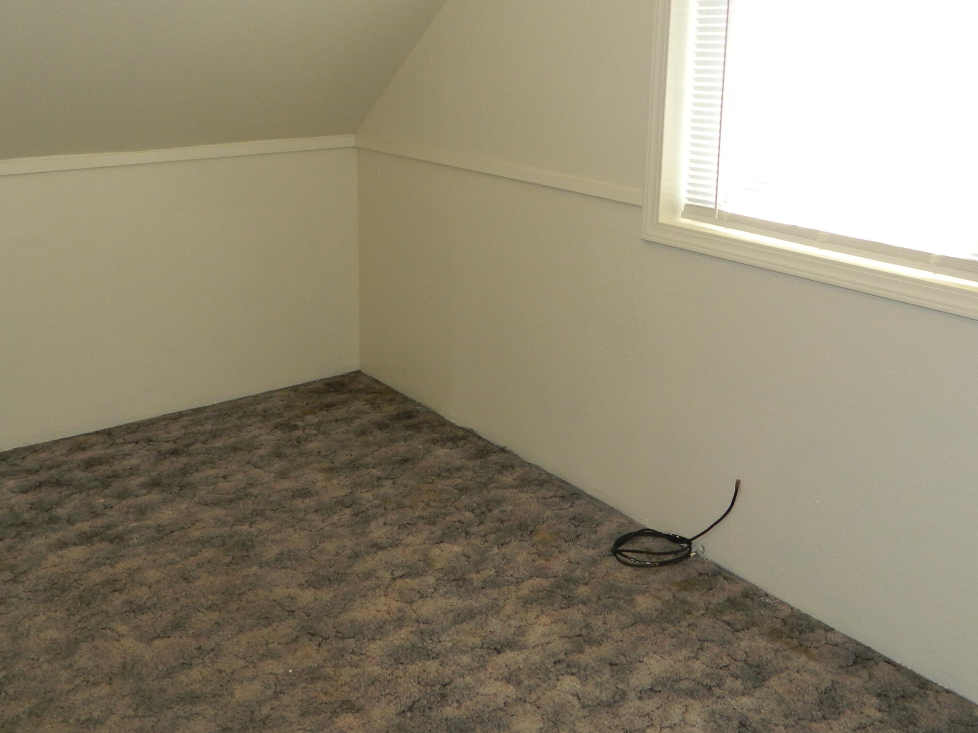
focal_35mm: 37
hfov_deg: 50.1
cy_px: 260
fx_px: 1045
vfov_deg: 38.3
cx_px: 455
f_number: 3.1
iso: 80
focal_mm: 4.5
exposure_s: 1/60
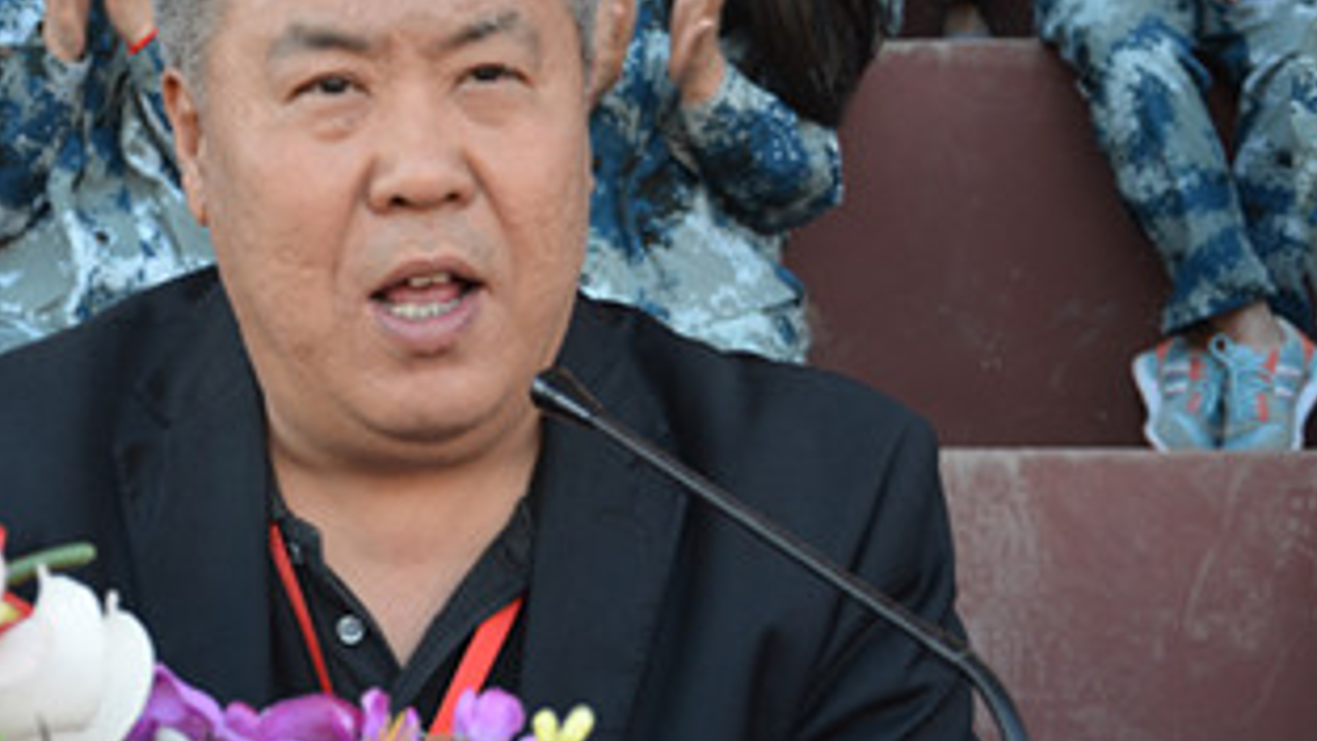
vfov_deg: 13.4
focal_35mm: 90
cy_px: 488
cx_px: 316
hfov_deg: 23.4
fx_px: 3143
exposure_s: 1/125
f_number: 5.6
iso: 250
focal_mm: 30
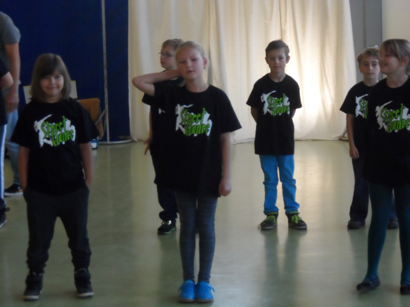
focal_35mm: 108
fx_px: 1279
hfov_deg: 18.2
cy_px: 154
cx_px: 205
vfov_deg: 13.7
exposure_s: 1/60
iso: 400
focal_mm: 19.8
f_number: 5.2
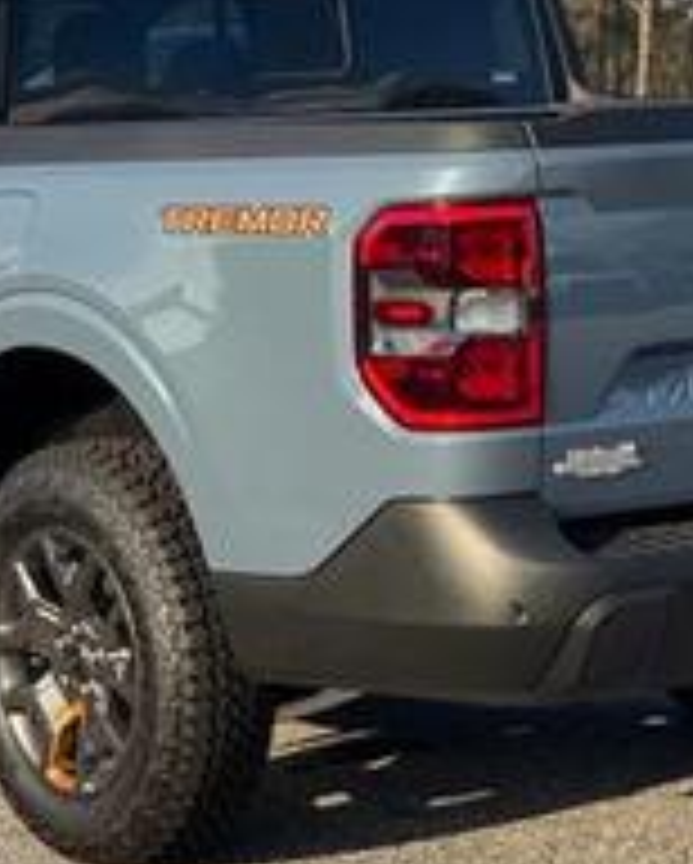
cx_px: 288
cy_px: 472
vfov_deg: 15.6
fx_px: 3148
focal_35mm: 123
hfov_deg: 12.6
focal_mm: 6.76
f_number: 1.78
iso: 64
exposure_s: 1/1923
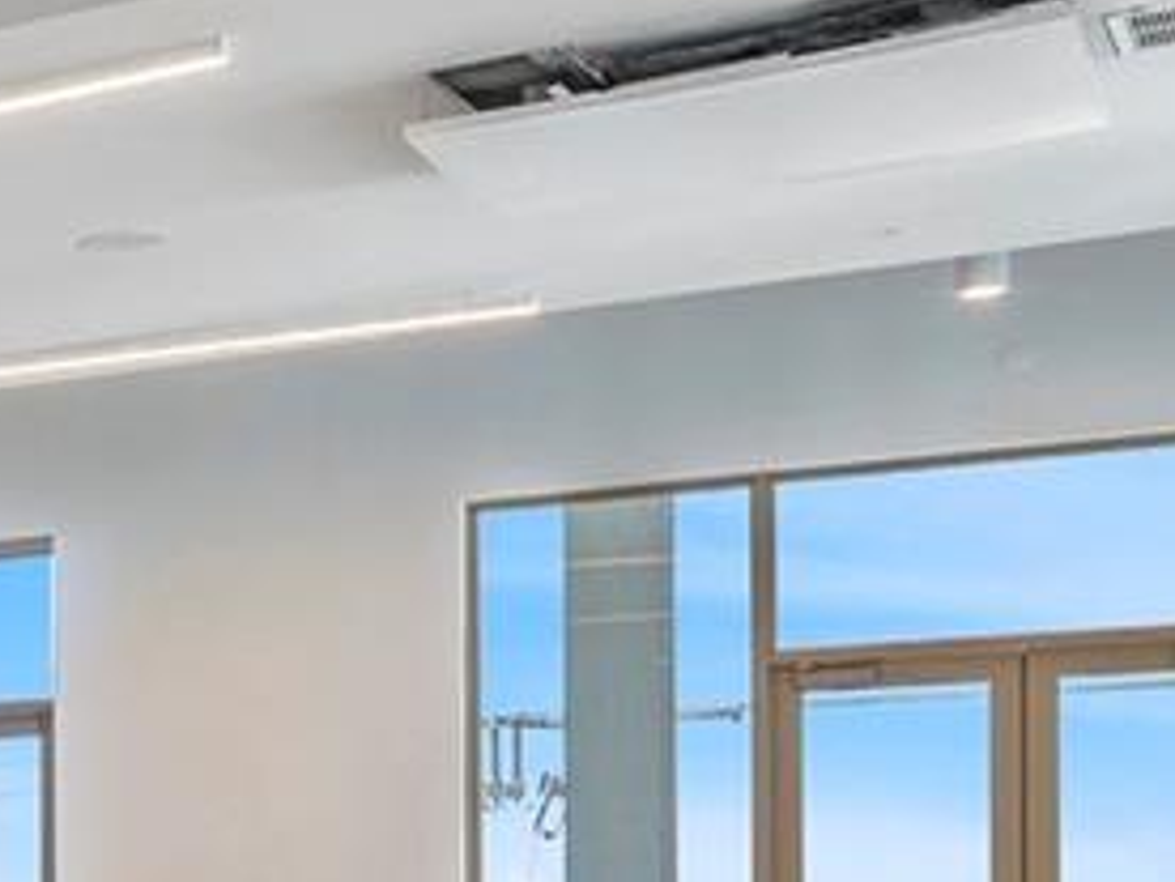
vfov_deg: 18.2
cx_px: -1362
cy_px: 954
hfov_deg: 16.6
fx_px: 2648
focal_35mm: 78
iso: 160
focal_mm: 14
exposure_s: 1/60
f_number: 4
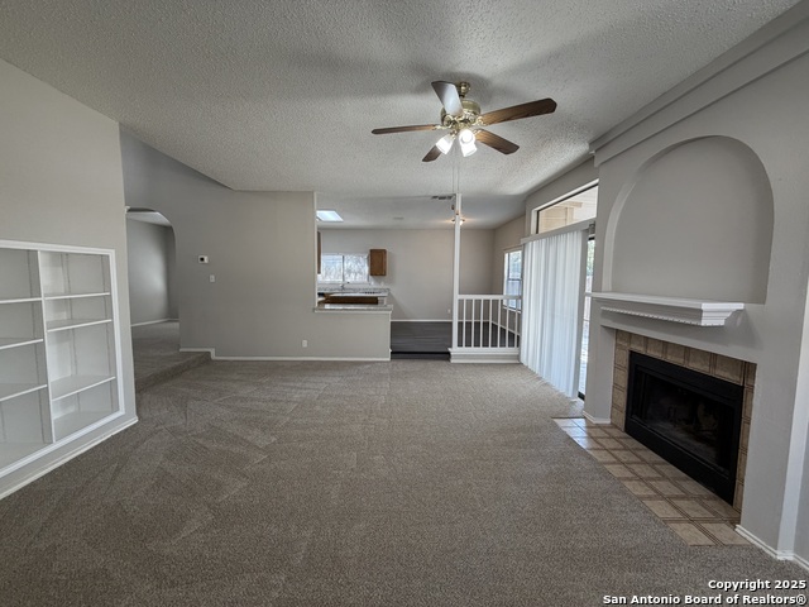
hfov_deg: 102.1
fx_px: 327
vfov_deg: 85.7
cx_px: 404
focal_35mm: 14
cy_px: 304
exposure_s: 1/120
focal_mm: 2.22
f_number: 2.2
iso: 250
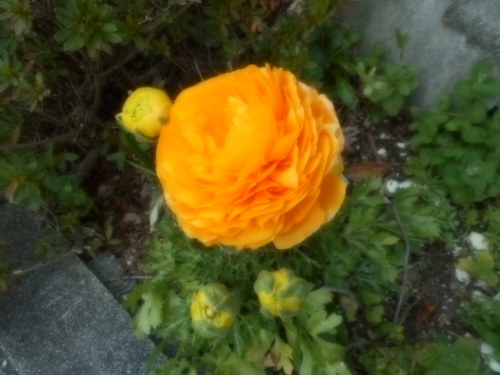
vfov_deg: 48.2
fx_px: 419
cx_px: 250
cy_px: 188
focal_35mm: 29
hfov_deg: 61.7
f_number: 4
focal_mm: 5.2
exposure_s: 1/125
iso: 80
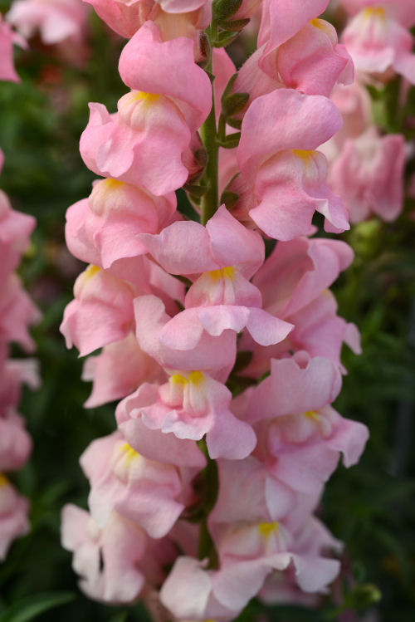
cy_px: 311
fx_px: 1814
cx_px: 208
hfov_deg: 13.1
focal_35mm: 105
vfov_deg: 19.4
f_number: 11
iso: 200
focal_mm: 105
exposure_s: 1/250
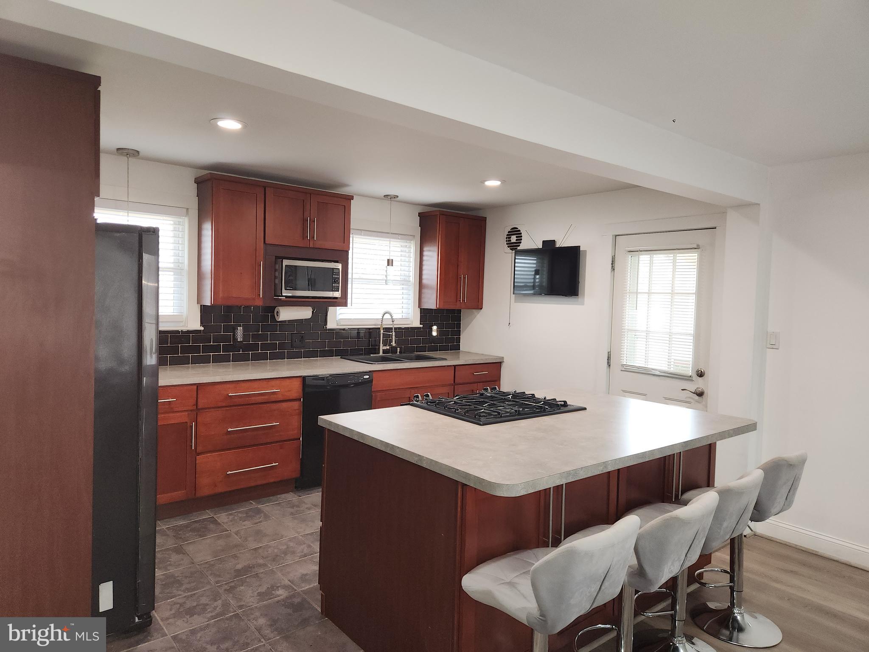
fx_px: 577
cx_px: 434
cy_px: 326
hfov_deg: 73.9
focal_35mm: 23
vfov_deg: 58.9
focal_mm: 5.4
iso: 100
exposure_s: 1/60
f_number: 1.8
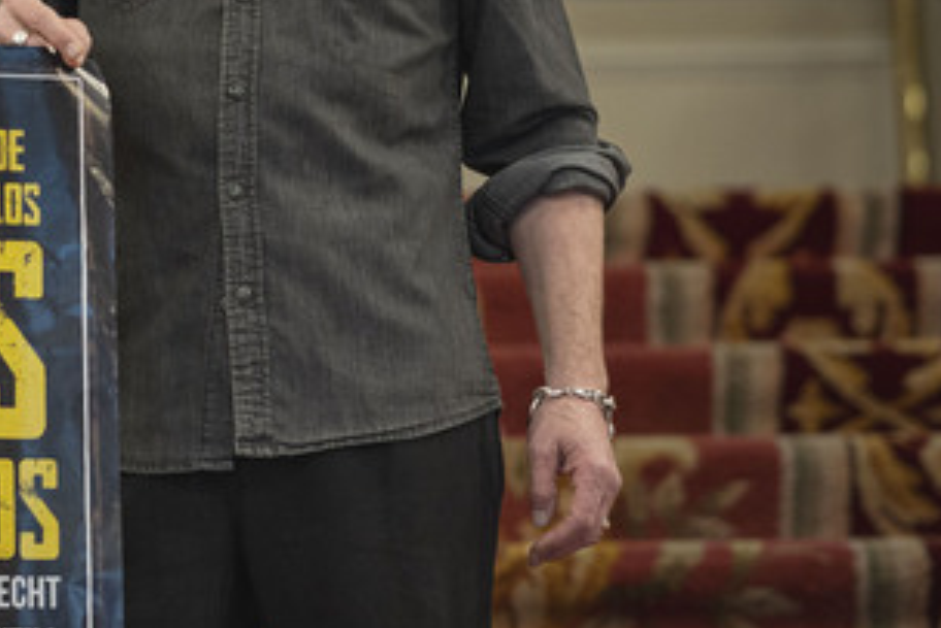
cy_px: 28
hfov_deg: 10.0
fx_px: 5308
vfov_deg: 6.8
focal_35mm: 203
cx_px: -158
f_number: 2.2
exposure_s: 1/200
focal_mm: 85
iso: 1250
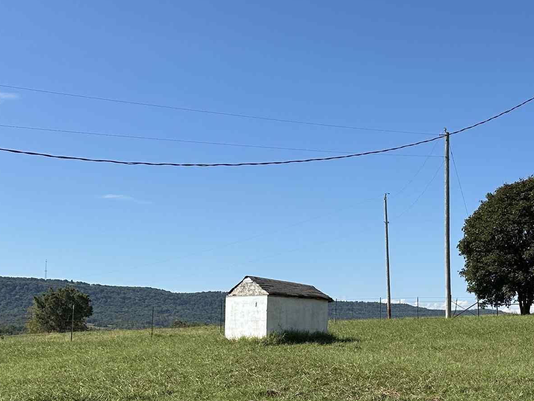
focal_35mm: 62
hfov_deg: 28.9
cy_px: 285
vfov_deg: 23.5
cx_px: 554
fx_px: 957
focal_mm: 6.86
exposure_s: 1/4762
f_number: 1.78
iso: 80
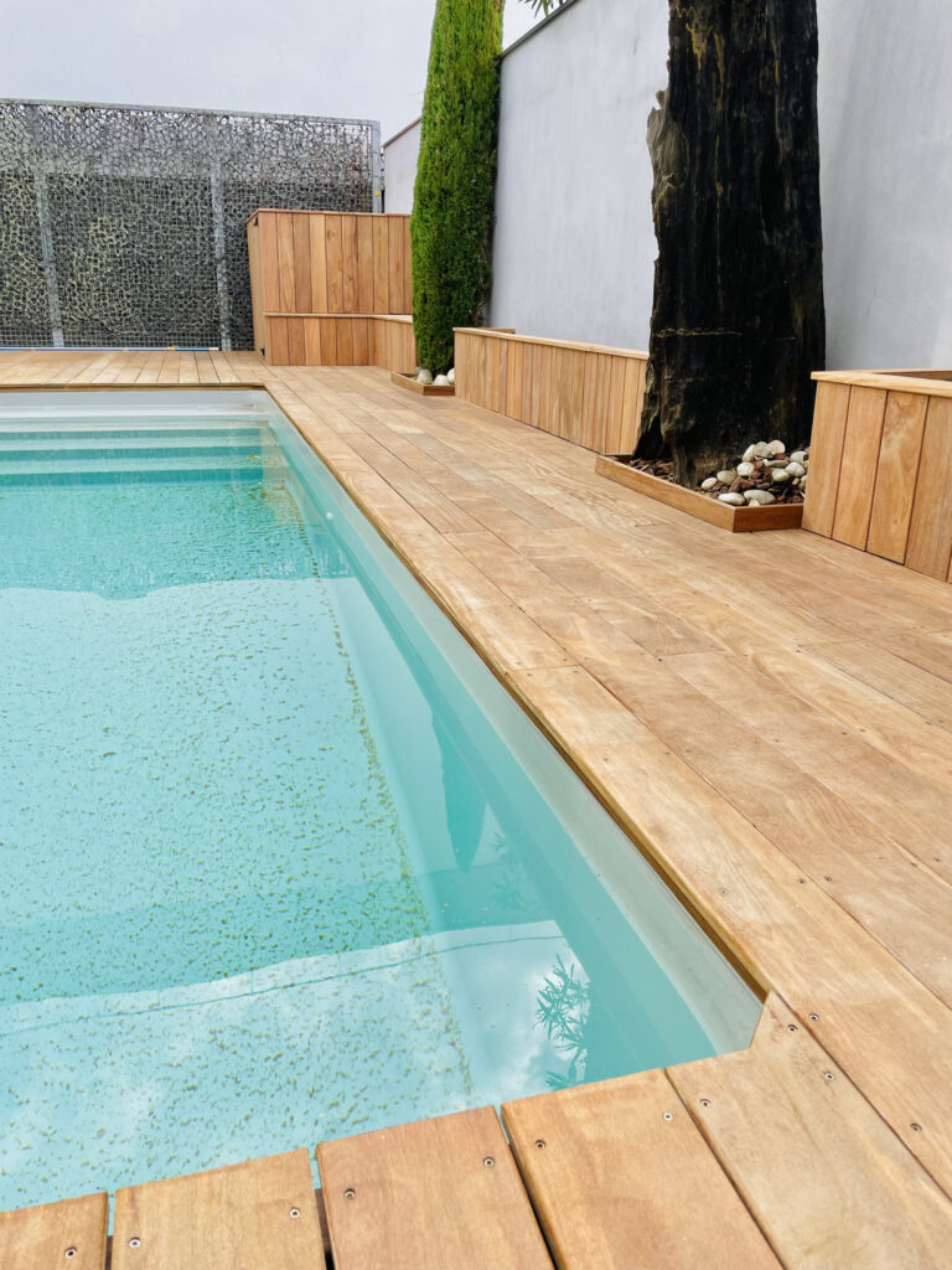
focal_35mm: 26
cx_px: 476
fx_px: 953
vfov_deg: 67.3
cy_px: 635
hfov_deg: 53.1
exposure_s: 1/593
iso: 32
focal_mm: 4.2
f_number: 1.6
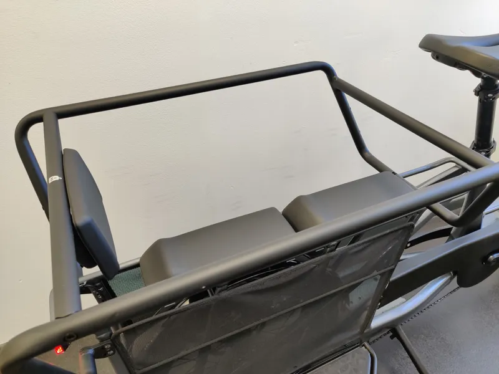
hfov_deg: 65.3
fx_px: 389
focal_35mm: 27
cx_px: 250
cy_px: 187
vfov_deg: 51.4
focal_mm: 4.75
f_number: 1.65
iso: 400
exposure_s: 1/50
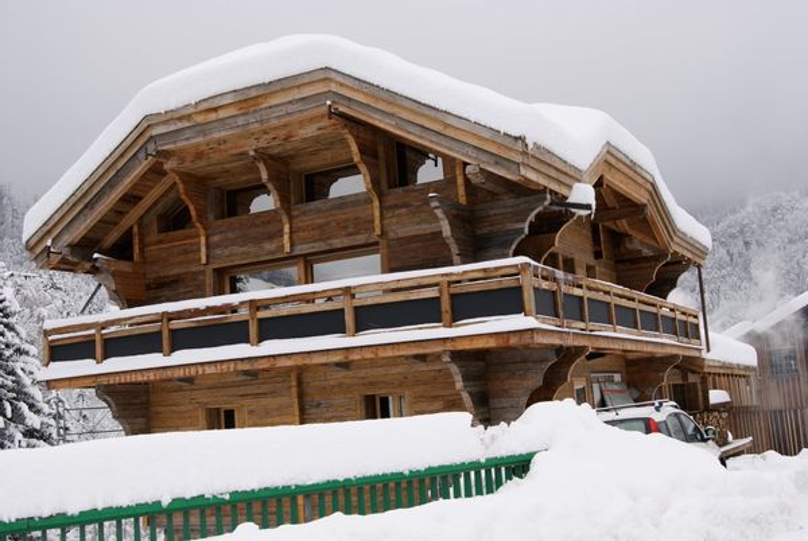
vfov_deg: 32.0
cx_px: 404
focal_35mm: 42
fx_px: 944
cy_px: 270
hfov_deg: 46.3
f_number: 8
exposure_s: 1/80
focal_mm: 28
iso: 100
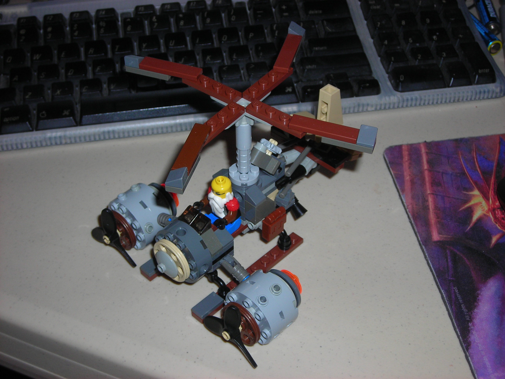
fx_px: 802
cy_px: 190
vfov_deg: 26.6
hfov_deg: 34.9
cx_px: 252
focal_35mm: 55
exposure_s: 1/60.1
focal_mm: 9.1
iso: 50
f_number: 3.6
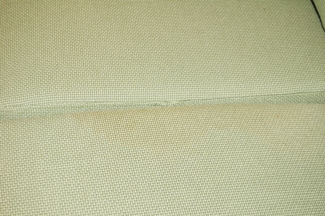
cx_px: 162
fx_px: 622
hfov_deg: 29.3
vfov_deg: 19.7
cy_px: 108
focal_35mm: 69
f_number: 5.3
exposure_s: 1/60
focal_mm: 46
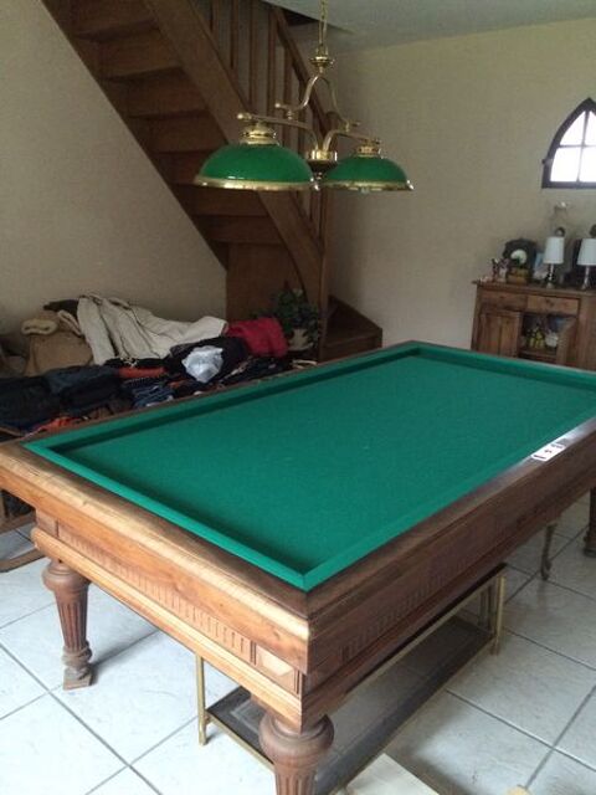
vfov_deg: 61.7
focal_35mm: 29
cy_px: 398
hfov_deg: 48.2
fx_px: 666
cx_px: 298
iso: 400
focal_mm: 4.15
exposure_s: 1/17
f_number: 2.2
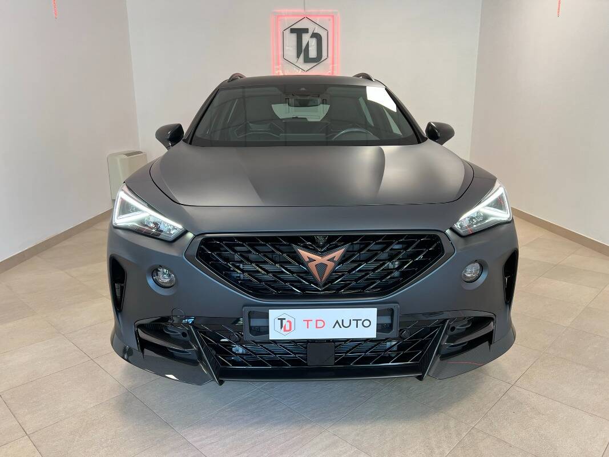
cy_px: 228
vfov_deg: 53.1
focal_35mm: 26
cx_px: 304
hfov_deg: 67.3
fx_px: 457
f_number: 1.5
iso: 125
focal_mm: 5.7
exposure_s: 1/100
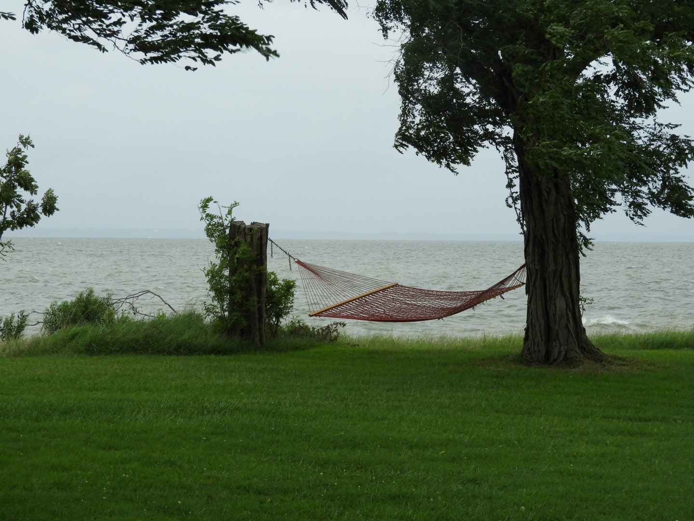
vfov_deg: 12.9
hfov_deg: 17.1
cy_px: 260
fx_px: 2306
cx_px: 347
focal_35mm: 115
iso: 100
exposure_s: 1/250
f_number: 5
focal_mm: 20.6
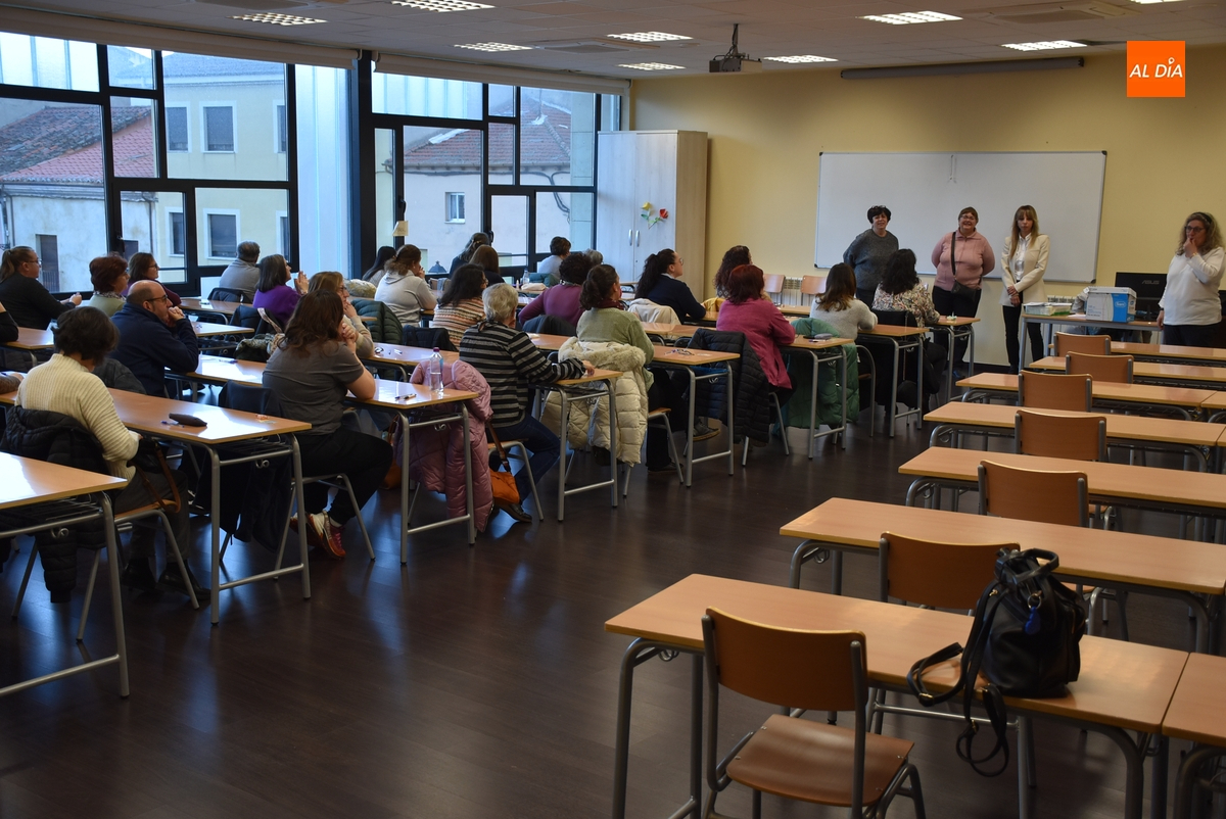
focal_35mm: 40
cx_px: 613
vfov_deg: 33.1
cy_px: 410
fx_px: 1380
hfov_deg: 47.9
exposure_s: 1/60
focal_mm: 27
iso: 400
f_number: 4
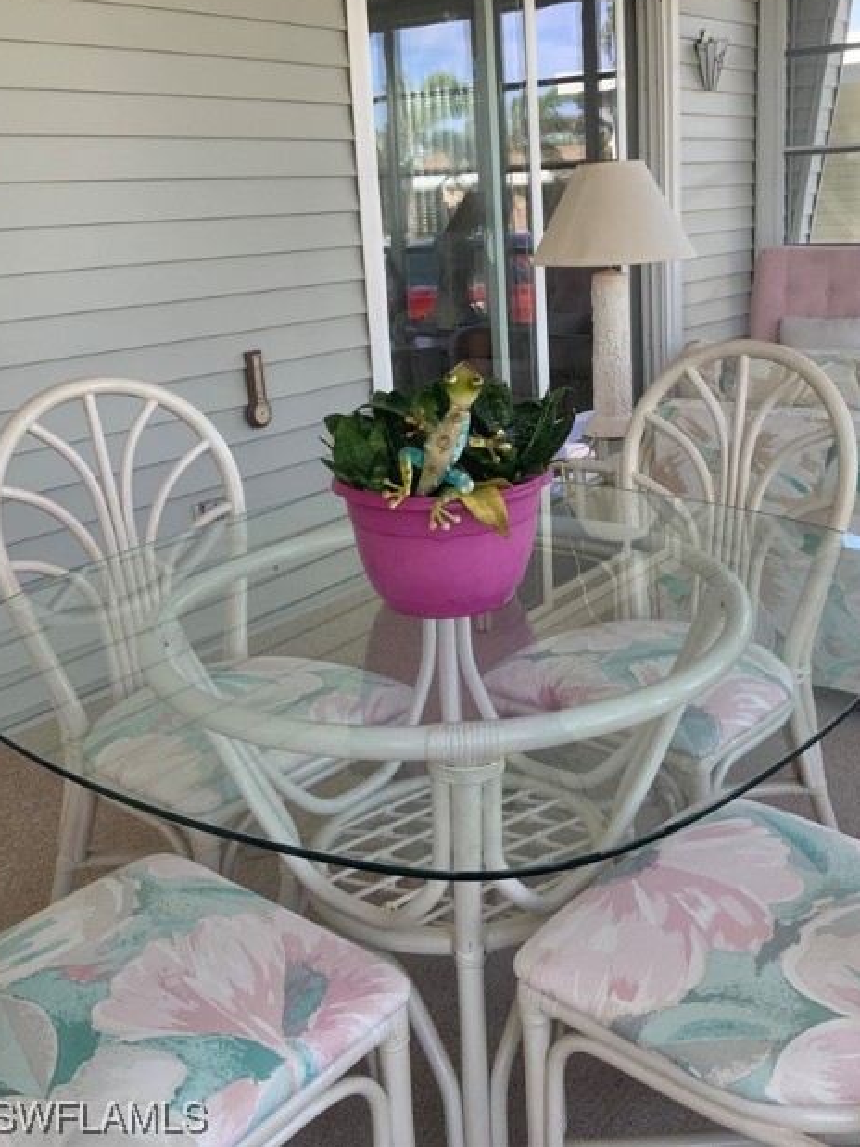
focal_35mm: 36
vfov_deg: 51.0
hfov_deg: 39.5
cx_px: 513
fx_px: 1193
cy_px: 447
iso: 16
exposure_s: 1/123
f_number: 1.8
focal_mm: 3
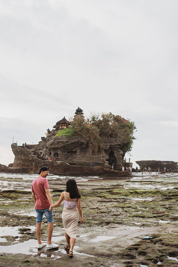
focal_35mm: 35
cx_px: 89
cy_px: 134
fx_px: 260
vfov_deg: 54.4
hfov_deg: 37.9
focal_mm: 35
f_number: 4.5
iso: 500
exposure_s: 1/500
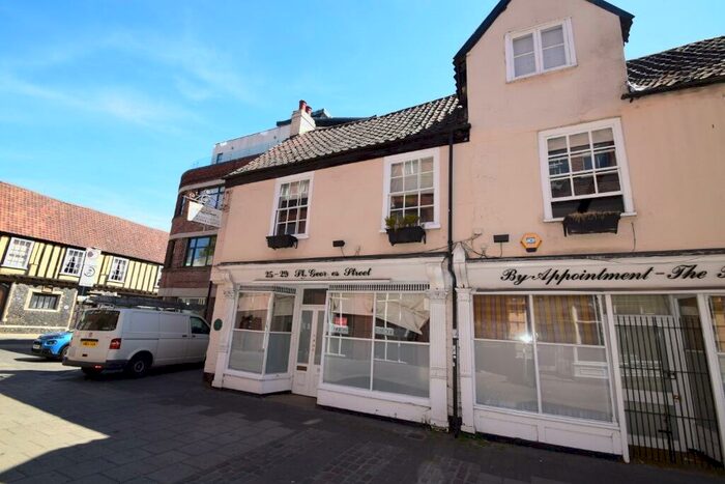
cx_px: 362
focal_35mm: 15
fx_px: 302
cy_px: 242
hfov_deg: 100.4
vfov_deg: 77.4
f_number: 10
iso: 280
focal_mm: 10
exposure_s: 1/200
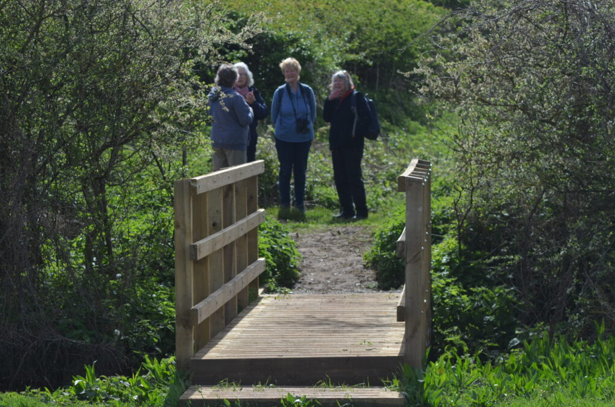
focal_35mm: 167
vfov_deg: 8.2
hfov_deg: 12.3
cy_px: 203
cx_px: 309
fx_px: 2847
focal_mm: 110
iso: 200
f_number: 6.3
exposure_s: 1/640
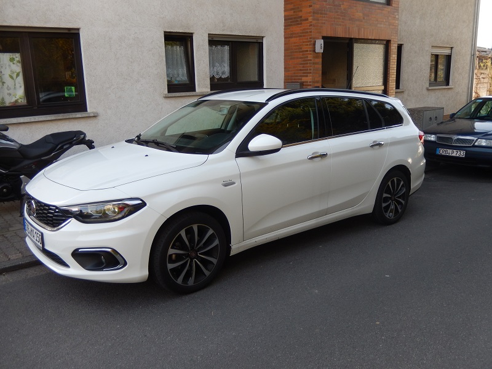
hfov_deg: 56.8
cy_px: 184
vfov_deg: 44.2
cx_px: 246
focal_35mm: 32
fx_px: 455
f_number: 3.8
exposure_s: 1/160
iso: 125
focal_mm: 5.7
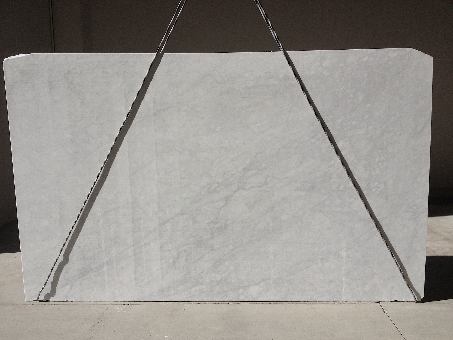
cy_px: 170
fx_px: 458
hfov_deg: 52.6
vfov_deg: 40.7
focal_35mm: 35
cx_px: 226
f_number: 2.4
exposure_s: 1/1727
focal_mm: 4.28
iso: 50
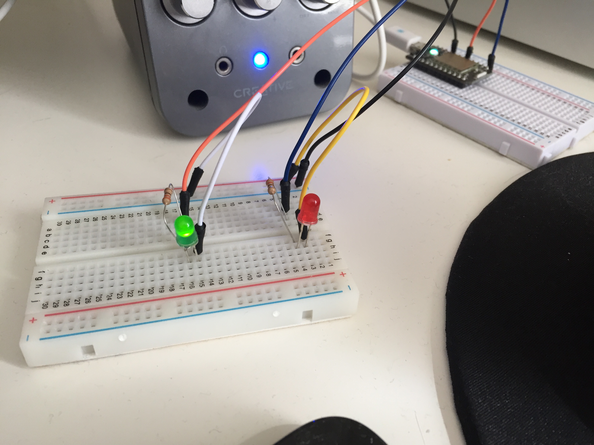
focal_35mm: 29
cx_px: 297
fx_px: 498
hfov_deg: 61.7
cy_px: 222
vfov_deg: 48.2
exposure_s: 1/33
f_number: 2.2
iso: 50
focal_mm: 4.15
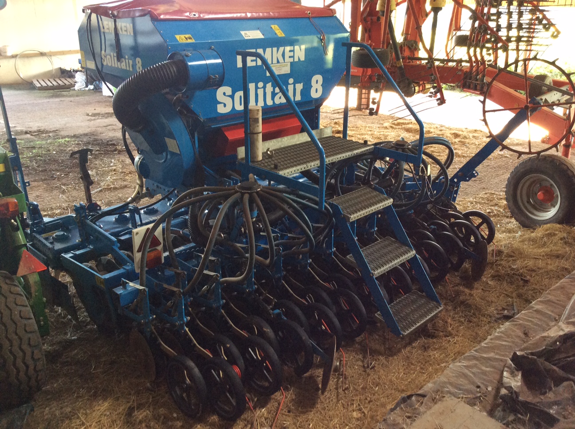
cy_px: 214
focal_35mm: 32
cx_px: 288
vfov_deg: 44.1
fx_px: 531
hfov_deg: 56.9
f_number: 2.4
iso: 100
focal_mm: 3.3
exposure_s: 1/25
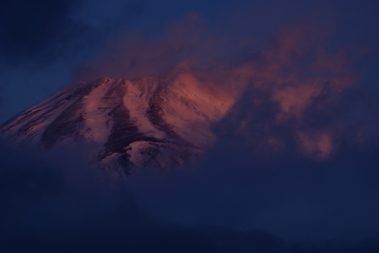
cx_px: 190
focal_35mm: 210
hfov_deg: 9.8
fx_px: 2211
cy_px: 126
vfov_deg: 6.5
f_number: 11
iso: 100
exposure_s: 1/10
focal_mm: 210
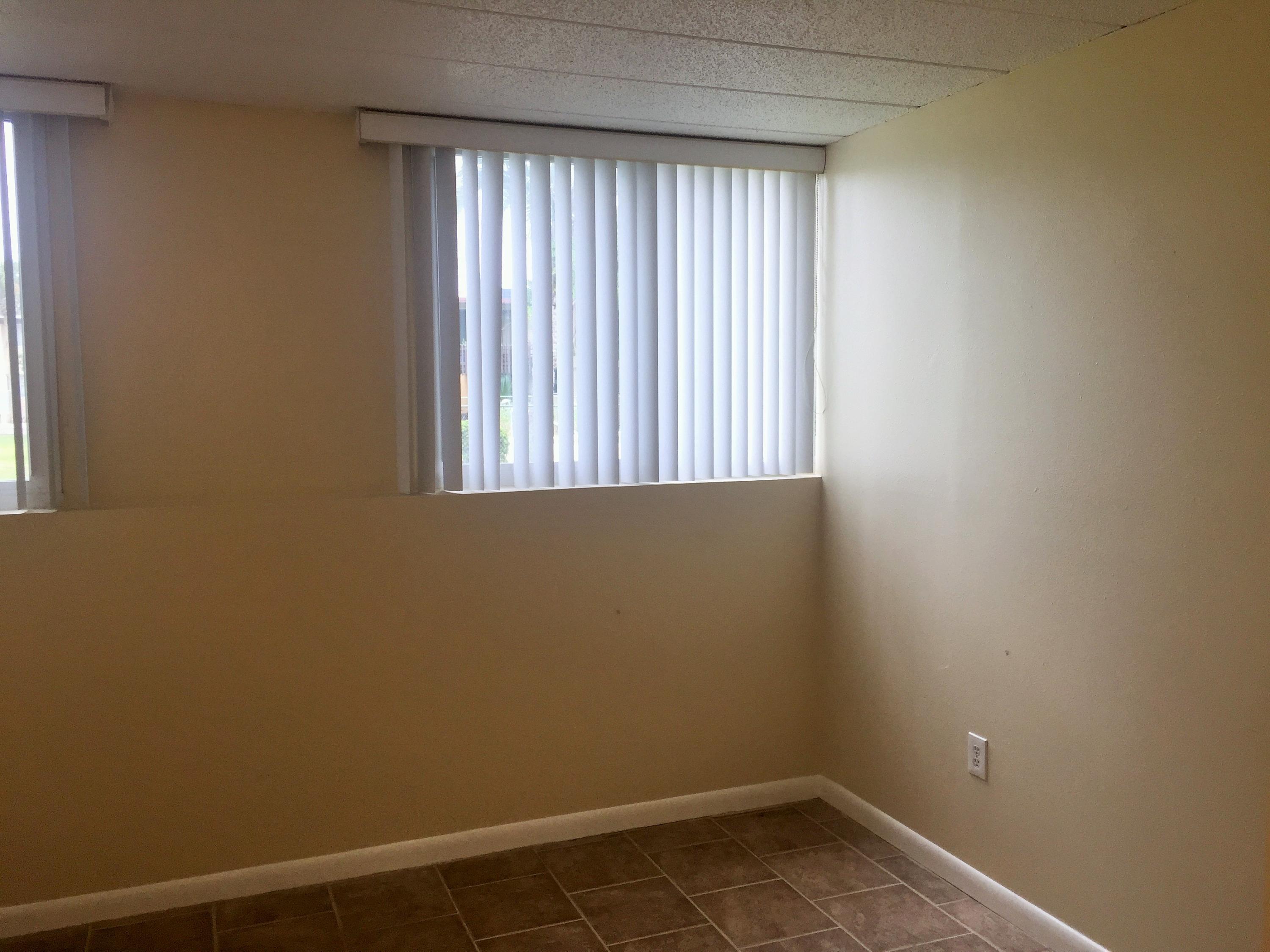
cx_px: 635
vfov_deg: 48.2
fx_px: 1064
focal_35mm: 29
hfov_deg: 61.7
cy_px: 476
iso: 50
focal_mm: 4.15
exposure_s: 1/120
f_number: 2.2
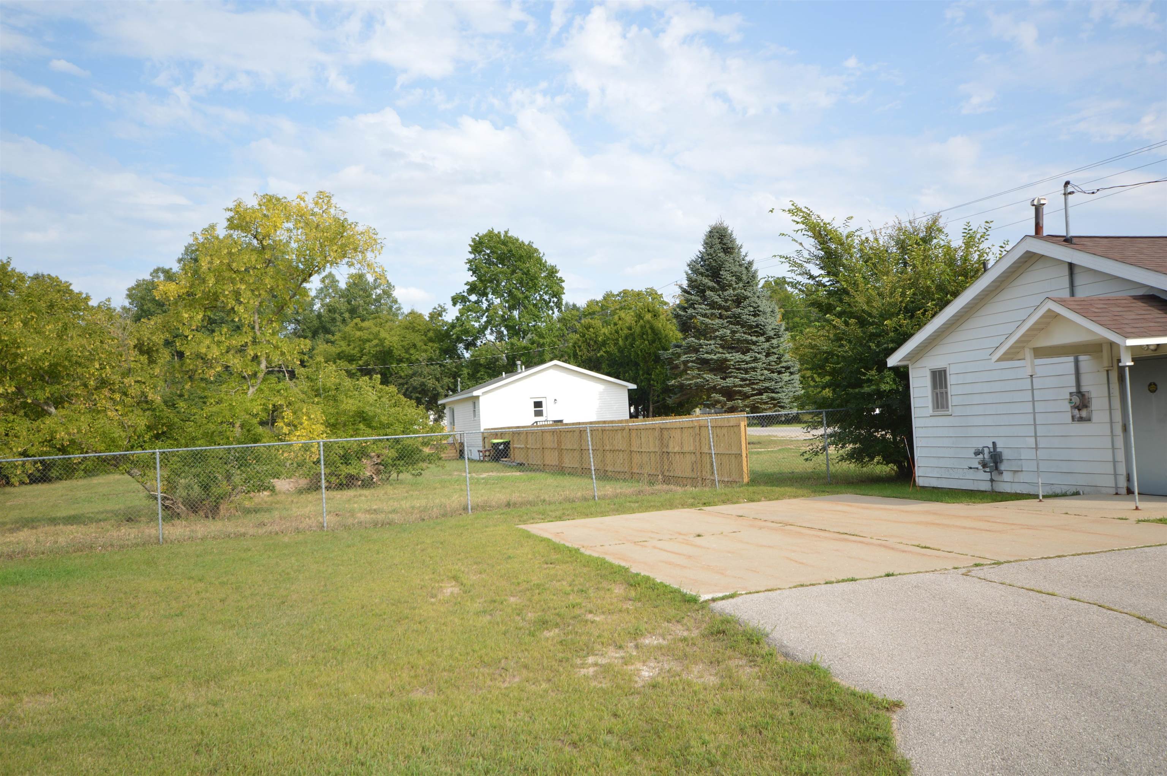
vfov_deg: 43.5
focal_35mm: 30
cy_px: 388
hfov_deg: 62.0
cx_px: 584
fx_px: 972
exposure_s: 1/160
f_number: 6.3
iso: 100
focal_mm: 20
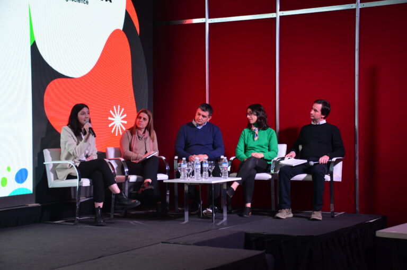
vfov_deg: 18.9
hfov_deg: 28.1
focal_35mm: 72
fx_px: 812
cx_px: 204
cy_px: 135
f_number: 5
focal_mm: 48
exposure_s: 1/80
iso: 500
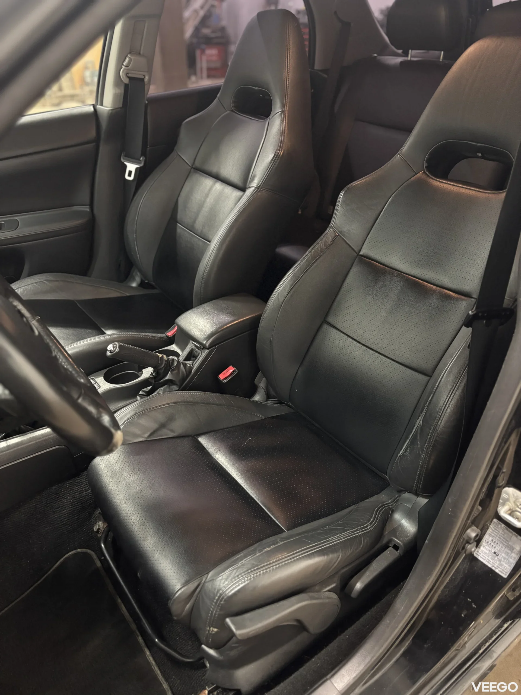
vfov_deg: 67.3
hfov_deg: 53.1
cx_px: 260
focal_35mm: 26
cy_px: 348
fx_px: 522
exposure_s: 1/25
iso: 800
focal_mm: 5.96
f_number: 1.6
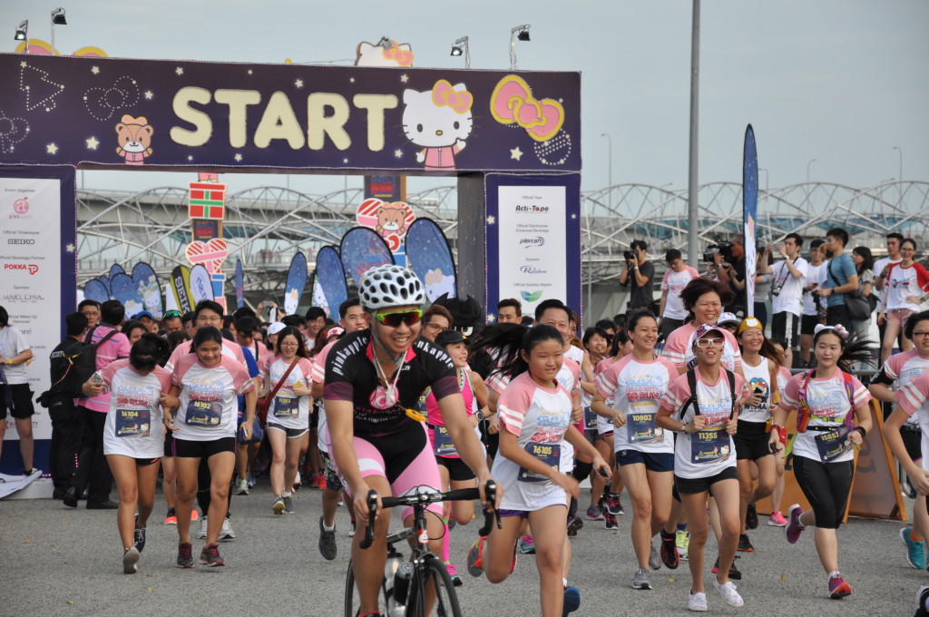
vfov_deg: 11.4
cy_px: 308
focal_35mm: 120
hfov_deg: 17.1
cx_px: 464
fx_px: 3093
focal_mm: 80
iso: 320
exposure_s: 1/320
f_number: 5.6
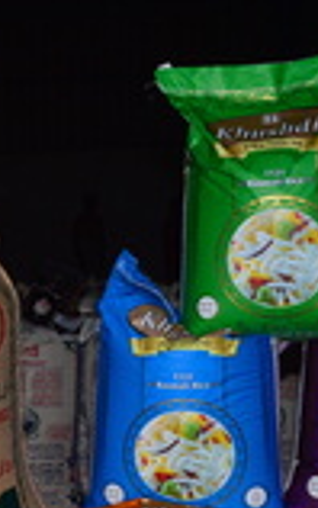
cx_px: -276
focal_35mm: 116
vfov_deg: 17.9
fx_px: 1606
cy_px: 350
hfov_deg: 10.5
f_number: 10
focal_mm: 24
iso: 400
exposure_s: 1/160
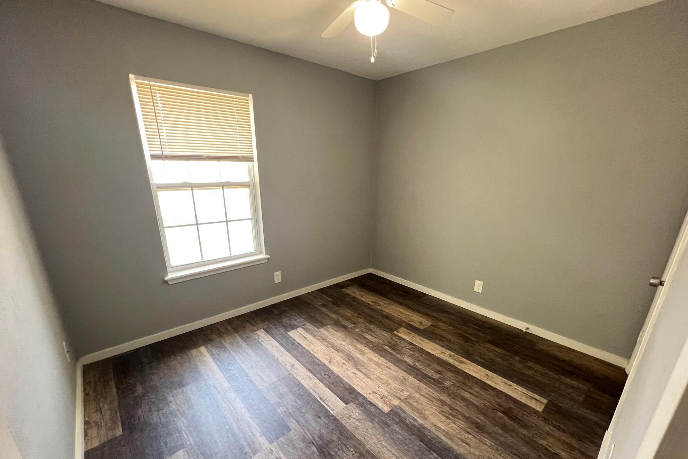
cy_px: 261
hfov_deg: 104.2
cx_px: 350
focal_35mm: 14
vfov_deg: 80.8
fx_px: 268
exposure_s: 1/60
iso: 400
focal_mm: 1.57
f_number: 1.8
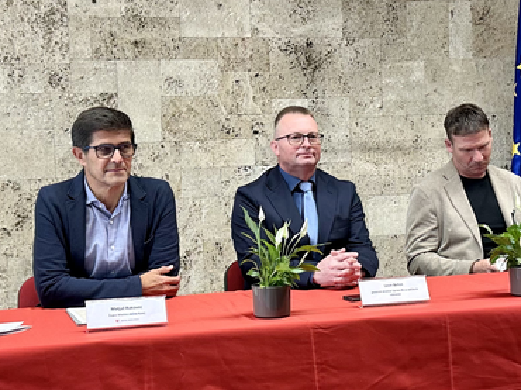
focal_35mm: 61
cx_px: 232
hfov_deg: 31.7
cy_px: 167
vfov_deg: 24.0
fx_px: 918
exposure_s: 1/100
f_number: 1.78
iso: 200
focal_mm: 6.86
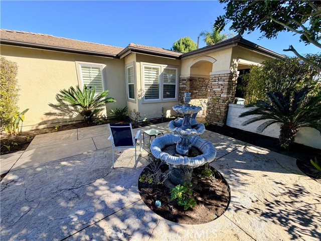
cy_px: 120
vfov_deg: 85.7
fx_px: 130
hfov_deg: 102.1
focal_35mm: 14
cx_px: 160
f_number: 2.2
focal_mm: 2.22
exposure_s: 1/596
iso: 40
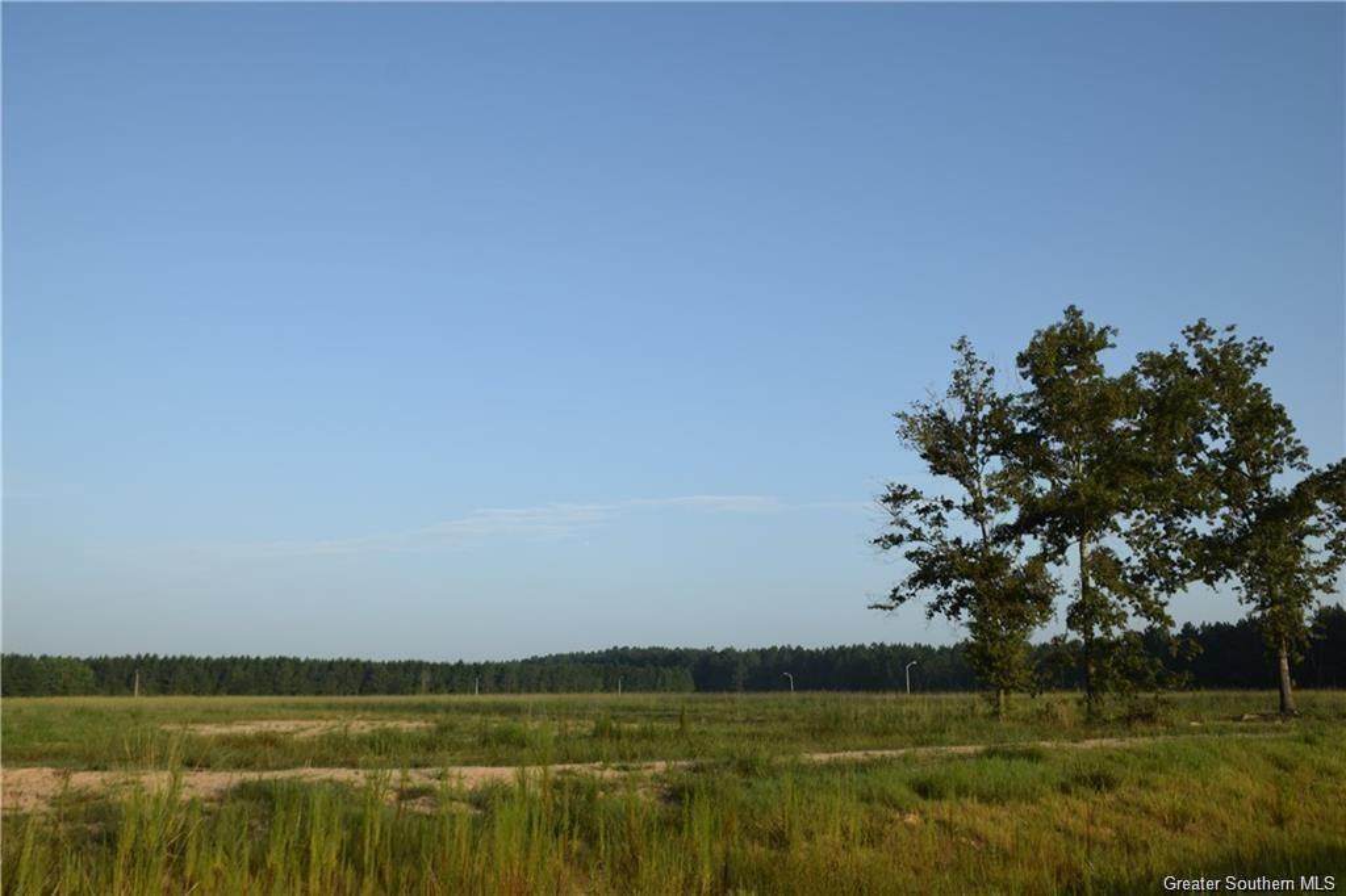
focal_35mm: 33
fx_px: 1233
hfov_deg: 57.2
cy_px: 448
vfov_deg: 39.9
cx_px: 673
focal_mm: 22
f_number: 9
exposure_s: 1/320
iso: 200
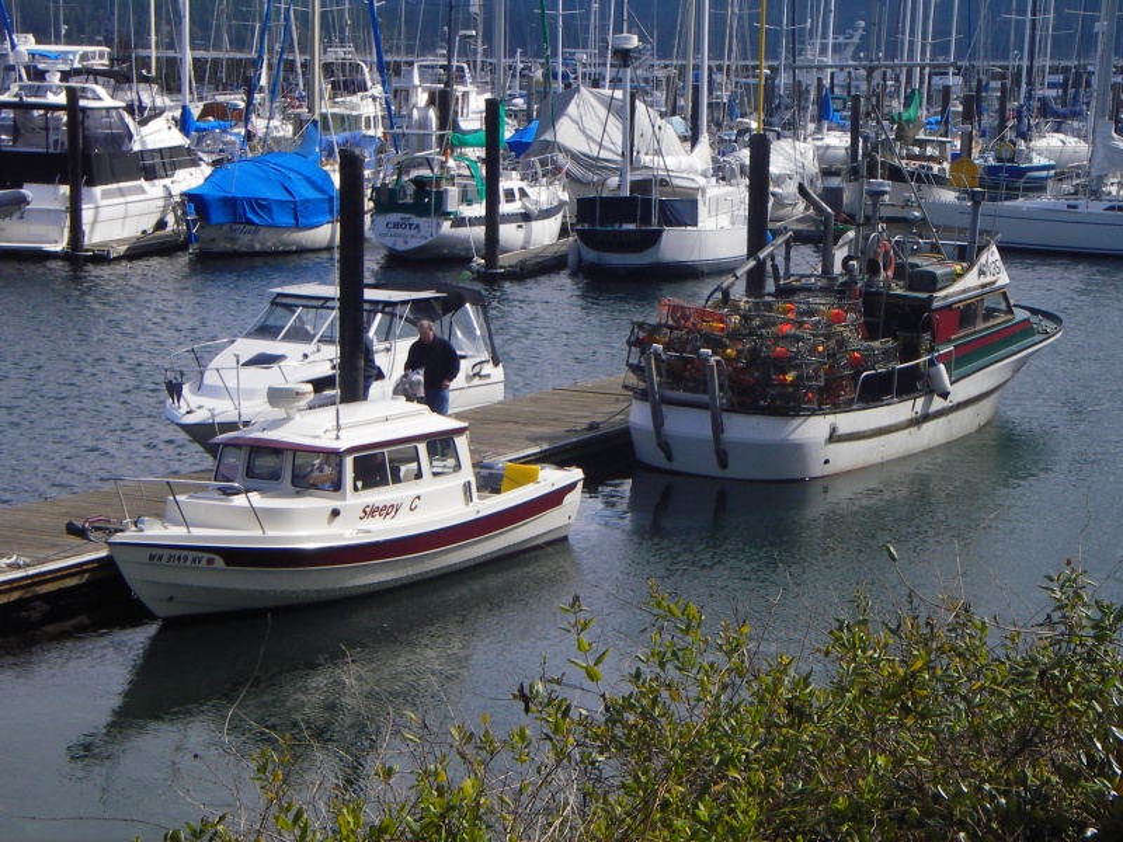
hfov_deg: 27.0
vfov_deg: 20.4
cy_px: 421
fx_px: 2336
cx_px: 562
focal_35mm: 72
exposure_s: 1/200
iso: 50
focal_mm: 12
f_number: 7.6
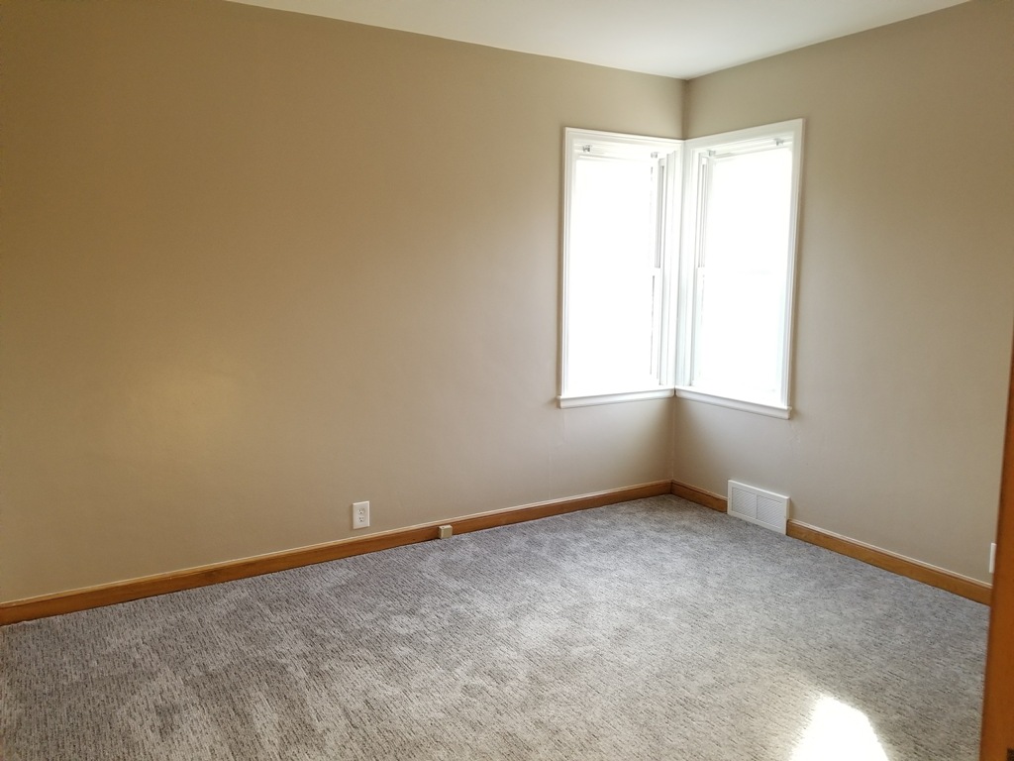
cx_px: 507
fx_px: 762
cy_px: 380
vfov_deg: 53.1
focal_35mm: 26
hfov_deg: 67.3
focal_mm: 4.25
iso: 250
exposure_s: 1/120
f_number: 1.7
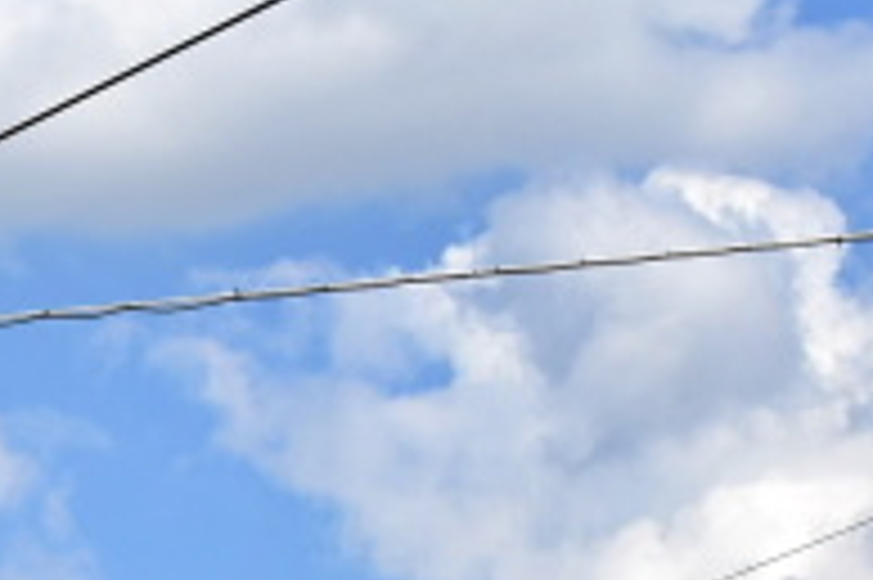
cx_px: -990
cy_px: 1257
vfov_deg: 6.4
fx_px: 4991
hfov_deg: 9.2
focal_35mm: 206
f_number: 11
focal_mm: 26
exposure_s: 1/500
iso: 200
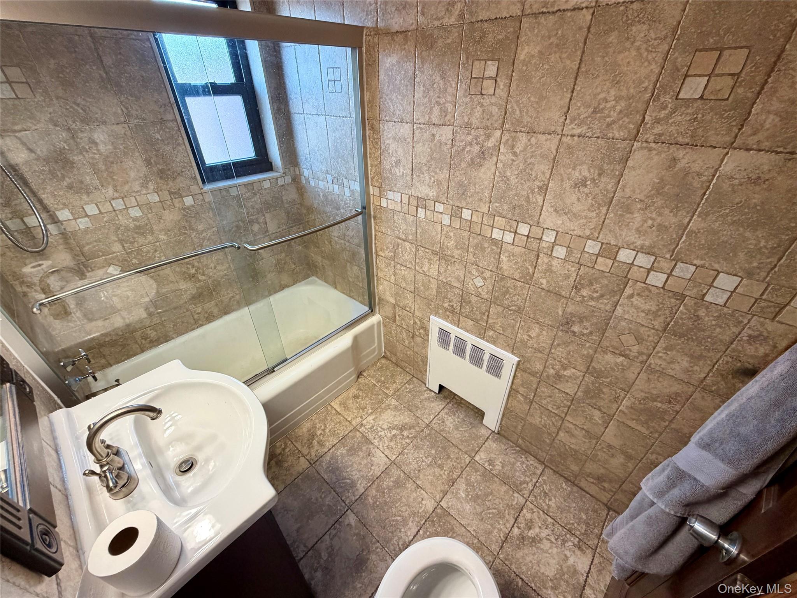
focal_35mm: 14
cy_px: 299
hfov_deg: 102.1
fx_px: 322
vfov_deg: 85.7
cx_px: 398
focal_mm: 2.22
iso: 250
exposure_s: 1/120
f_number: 2.2
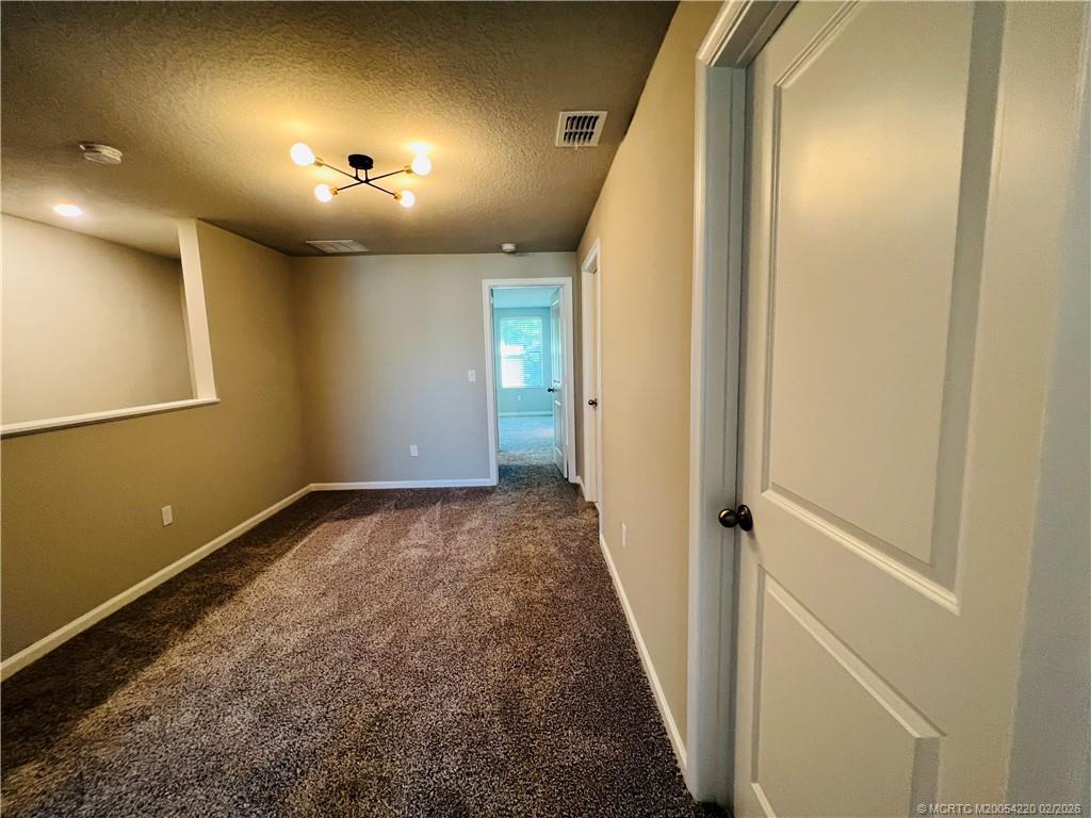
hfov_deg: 106.2
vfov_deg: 89.9
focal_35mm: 13
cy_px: 409
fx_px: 410
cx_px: 546
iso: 250
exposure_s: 1/60
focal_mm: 1.57
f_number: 1.8
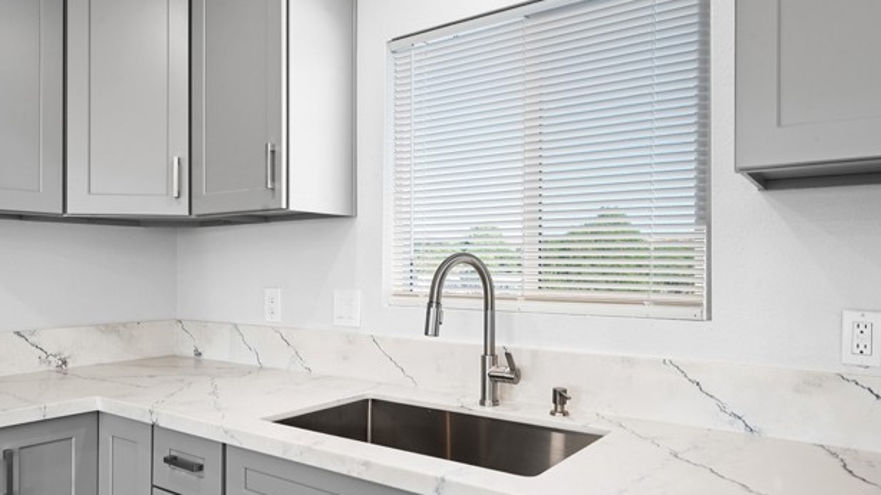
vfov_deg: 46.7
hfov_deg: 75.1
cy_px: 268
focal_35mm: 25
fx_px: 573
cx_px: 435
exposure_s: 1/13
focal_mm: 22.5
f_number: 9
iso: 250
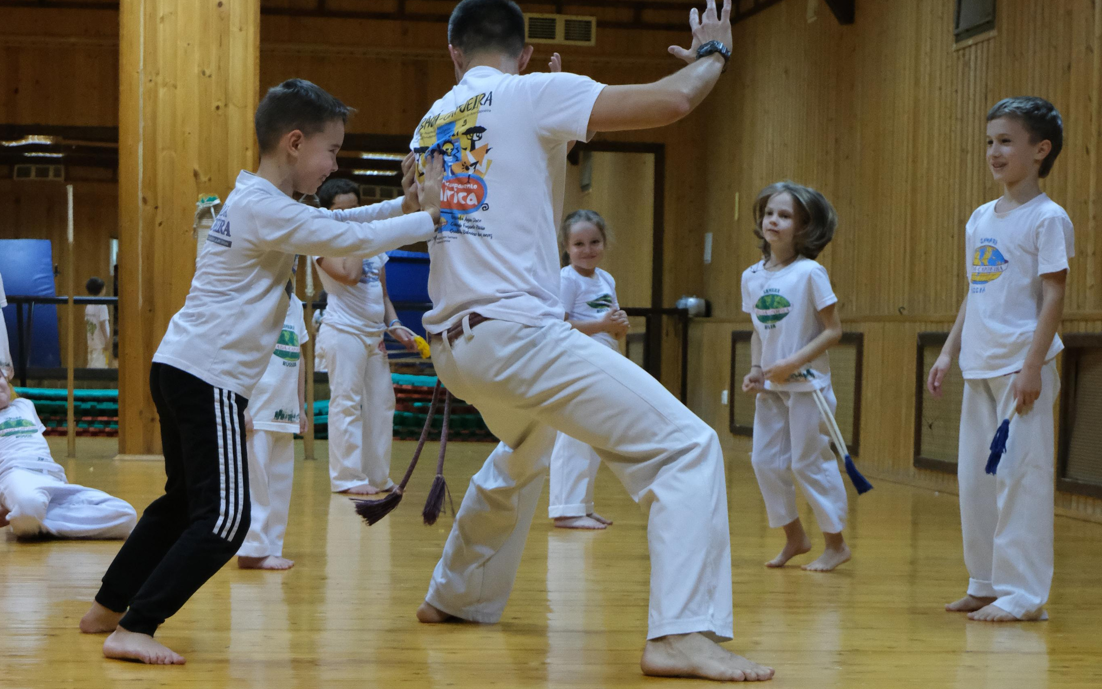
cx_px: 553
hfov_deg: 24.9
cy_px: 589
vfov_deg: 15.6
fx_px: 2493
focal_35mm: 83
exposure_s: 1/180
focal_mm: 36.3
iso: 6400
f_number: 5.2
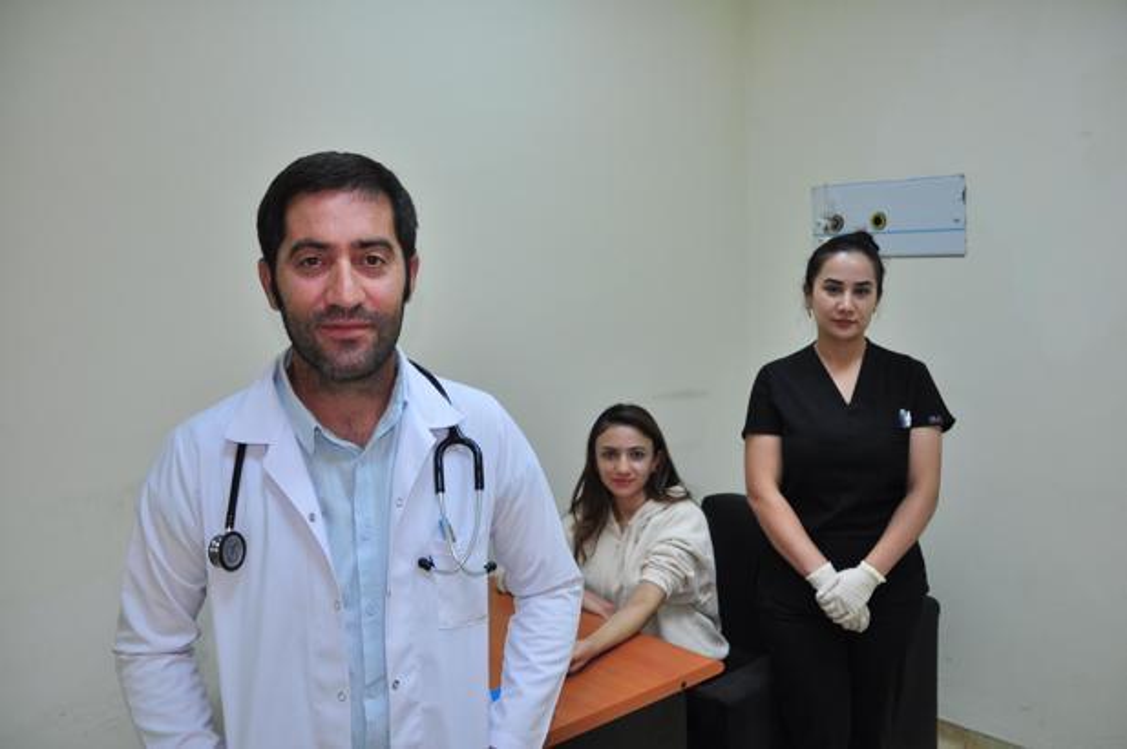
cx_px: 564
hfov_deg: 57.3
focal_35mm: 33
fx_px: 1032
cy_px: 374
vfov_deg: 39.9
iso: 400
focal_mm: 22
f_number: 3.5
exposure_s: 1/125
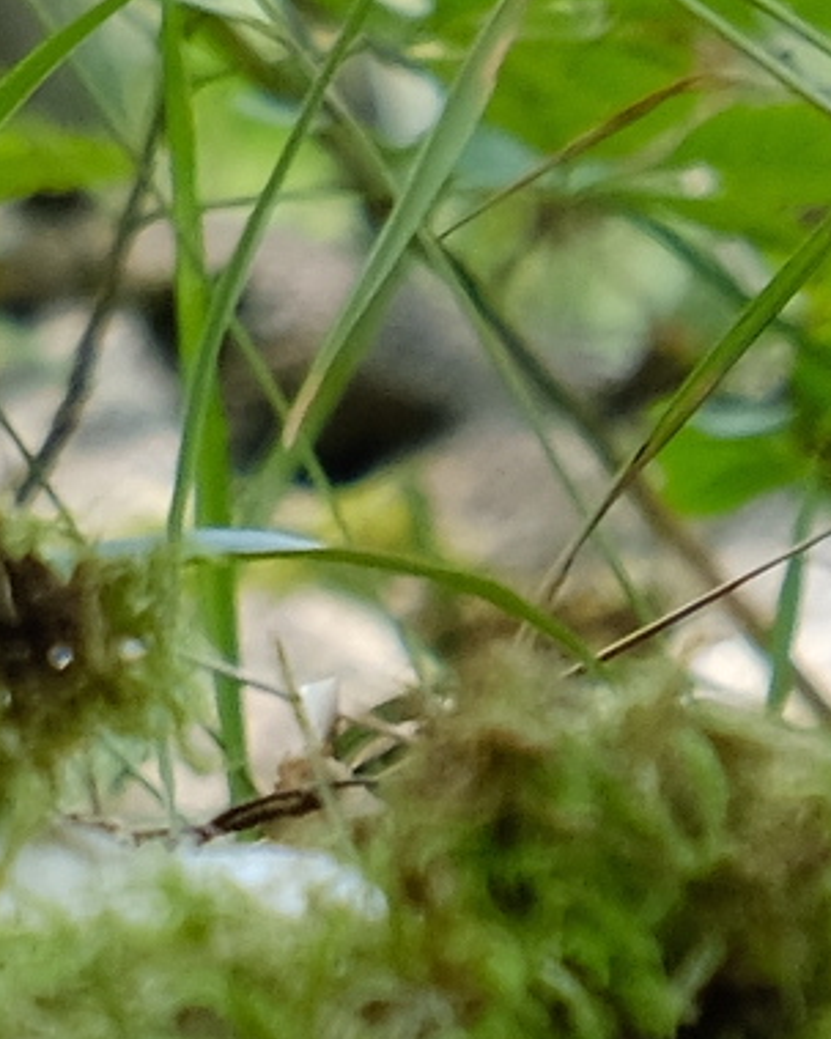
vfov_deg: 1.5
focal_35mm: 1319
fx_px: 40566
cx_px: -1322
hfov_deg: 1.2
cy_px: -340
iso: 400
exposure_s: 1/60
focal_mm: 200
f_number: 5.6
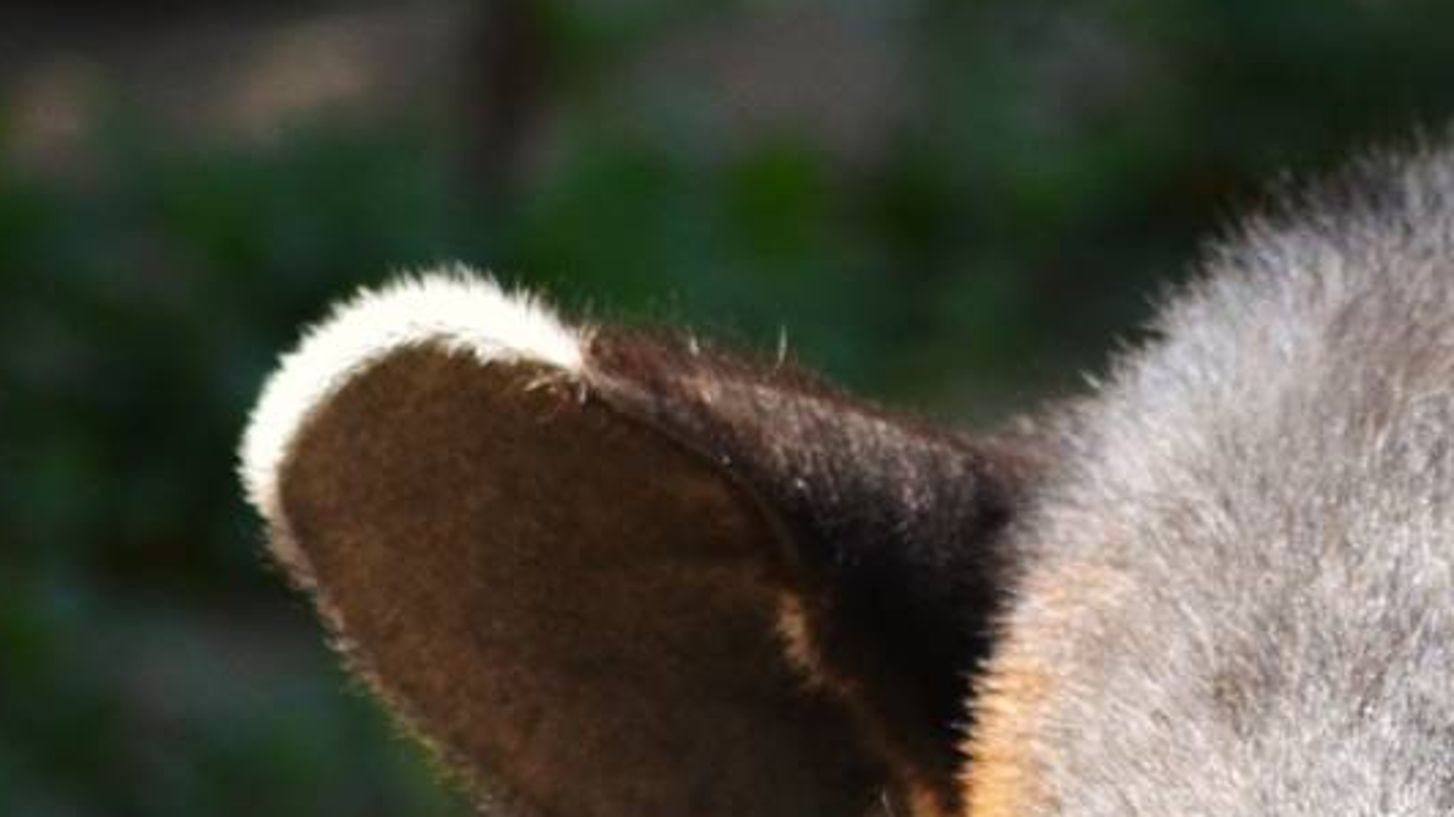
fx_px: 30914
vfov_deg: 1.5
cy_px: 1205
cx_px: 1979
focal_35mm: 802
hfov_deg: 2.7
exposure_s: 1/1250
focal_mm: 170
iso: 400
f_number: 4.5
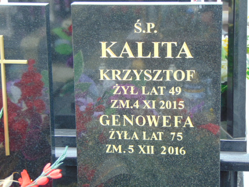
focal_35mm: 108
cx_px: 124
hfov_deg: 18.2
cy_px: 94
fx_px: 777
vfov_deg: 13.7
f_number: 3.9
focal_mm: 19.4
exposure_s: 1/30
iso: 100
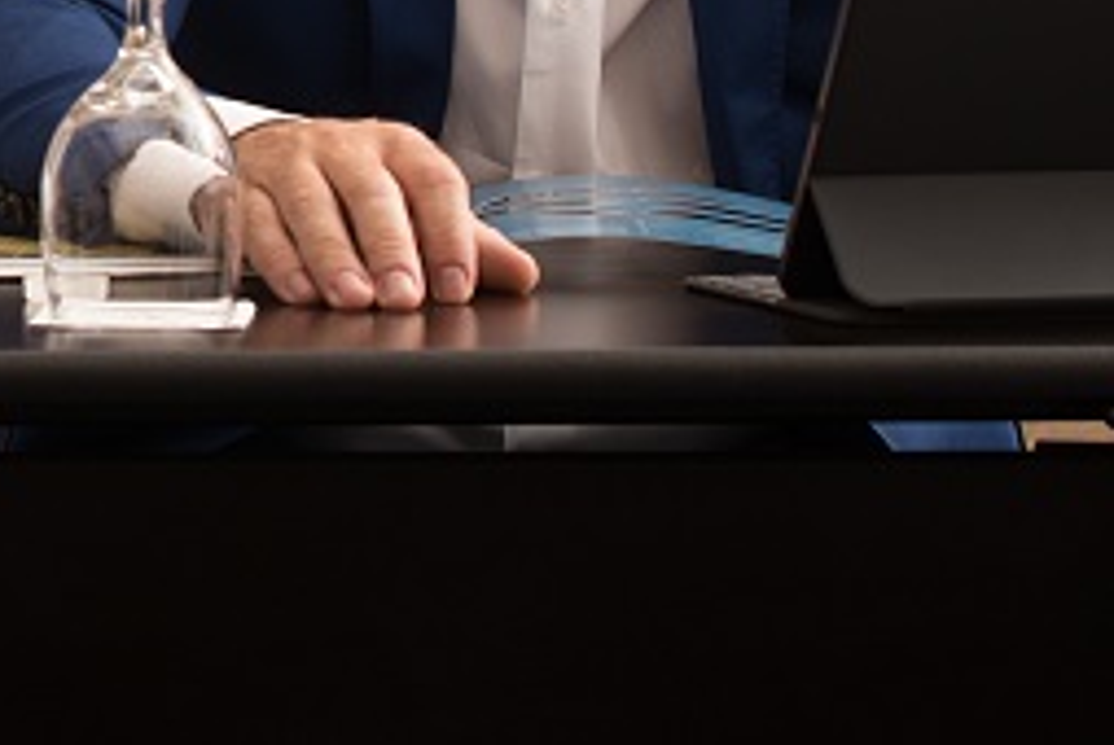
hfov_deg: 8.2
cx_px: -774
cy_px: -515
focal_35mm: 243
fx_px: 7528
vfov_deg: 5.6
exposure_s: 1/200
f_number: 5
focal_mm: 70
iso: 100
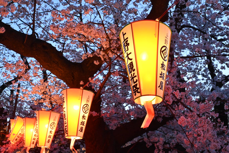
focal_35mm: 47
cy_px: 76
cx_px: 114
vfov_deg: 28.5
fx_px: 301
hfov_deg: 41.7
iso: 2000
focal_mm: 31.5
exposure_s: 1/20
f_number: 8
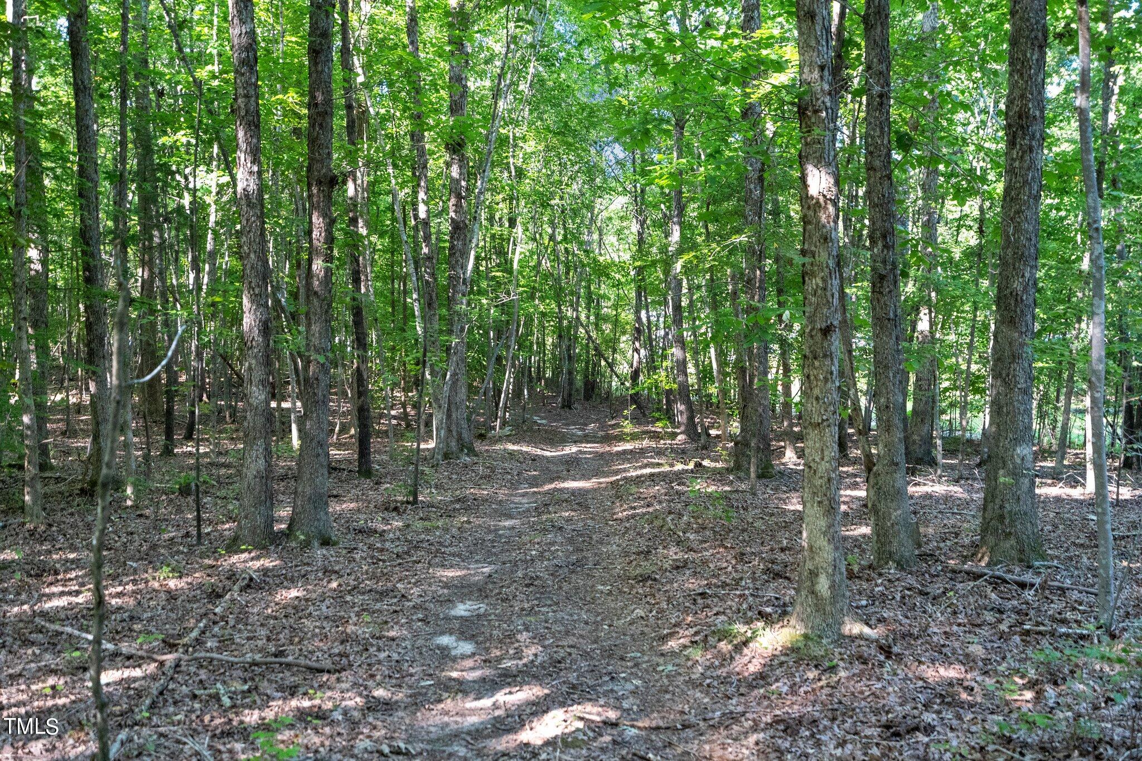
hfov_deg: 54.4
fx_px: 1110
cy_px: 380
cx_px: 571
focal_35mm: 35
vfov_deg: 37.8
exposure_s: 1/160
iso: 5000
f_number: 4
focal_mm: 35
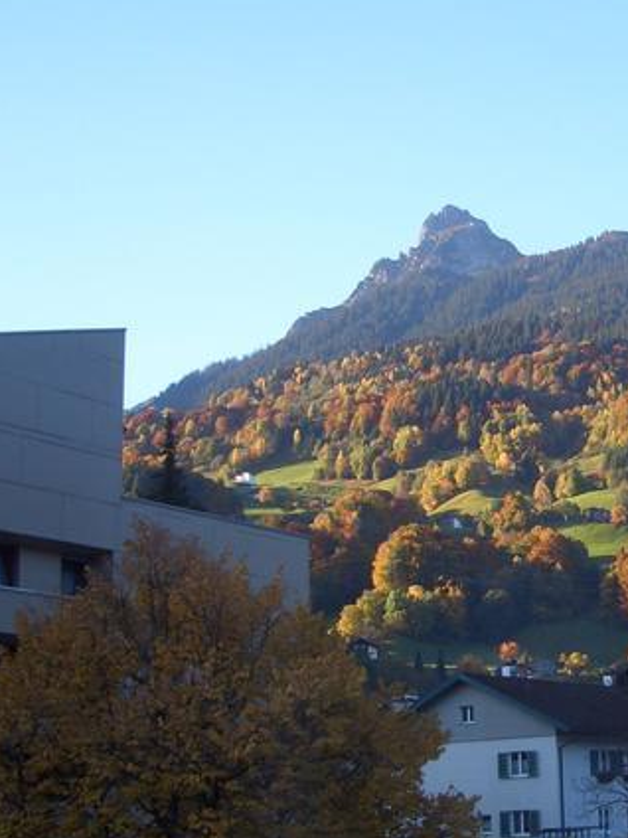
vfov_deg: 29.4
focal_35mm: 66
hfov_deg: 21.5
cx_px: 612
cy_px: 439
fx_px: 1596
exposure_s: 1/200
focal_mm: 5.8
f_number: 2.6
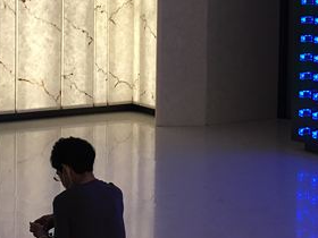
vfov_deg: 17.6
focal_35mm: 83
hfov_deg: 23.6
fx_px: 762
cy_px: 32
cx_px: 149
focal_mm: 4.15
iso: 32
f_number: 2.2
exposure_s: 1/30
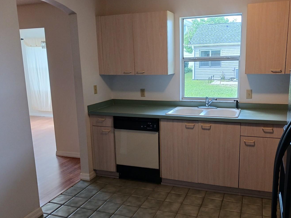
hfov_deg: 55.3
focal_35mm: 33
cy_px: 116
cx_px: 159
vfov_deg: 42.9
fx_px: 277
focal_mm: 4
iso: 160
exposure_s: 1/60
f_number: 1.8
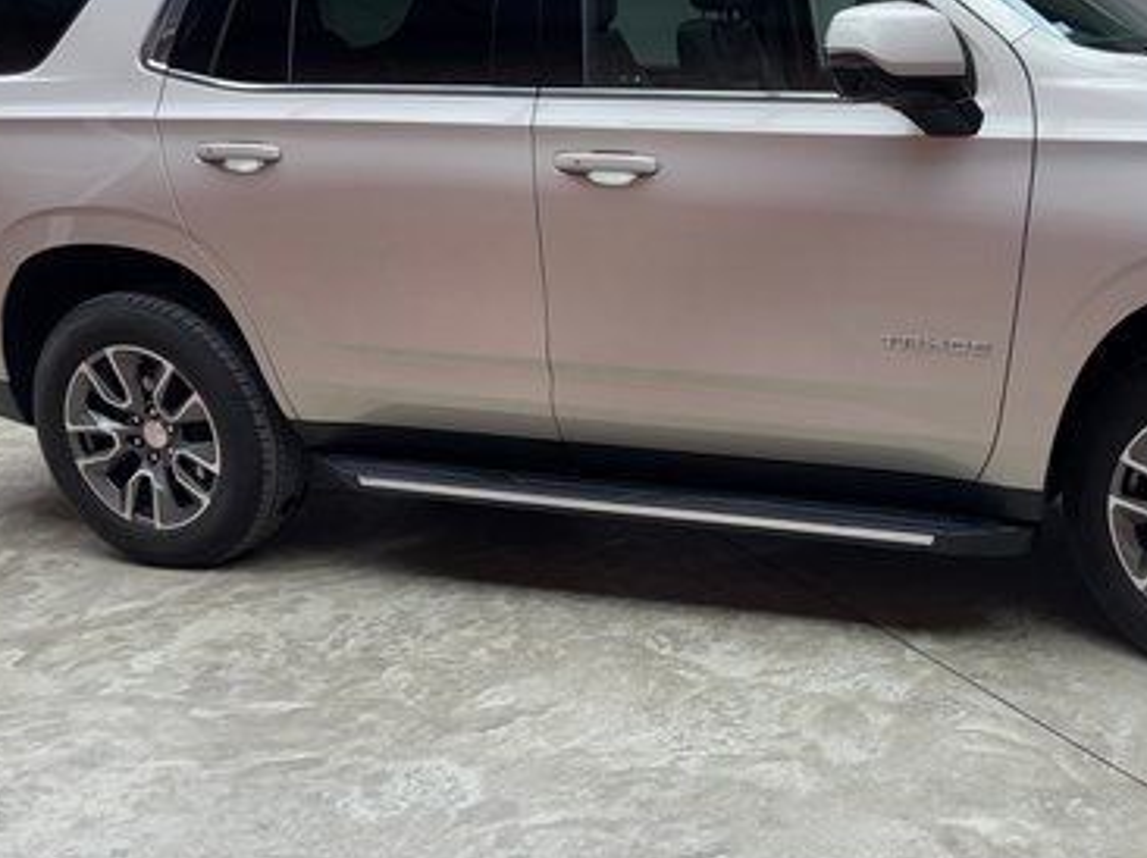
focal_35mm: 42
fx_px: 1391
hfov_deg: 44.1
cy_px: 492
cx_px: 780
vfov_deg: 34.3
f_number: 1.78
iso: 50
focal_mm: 6.76
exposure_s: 1/120
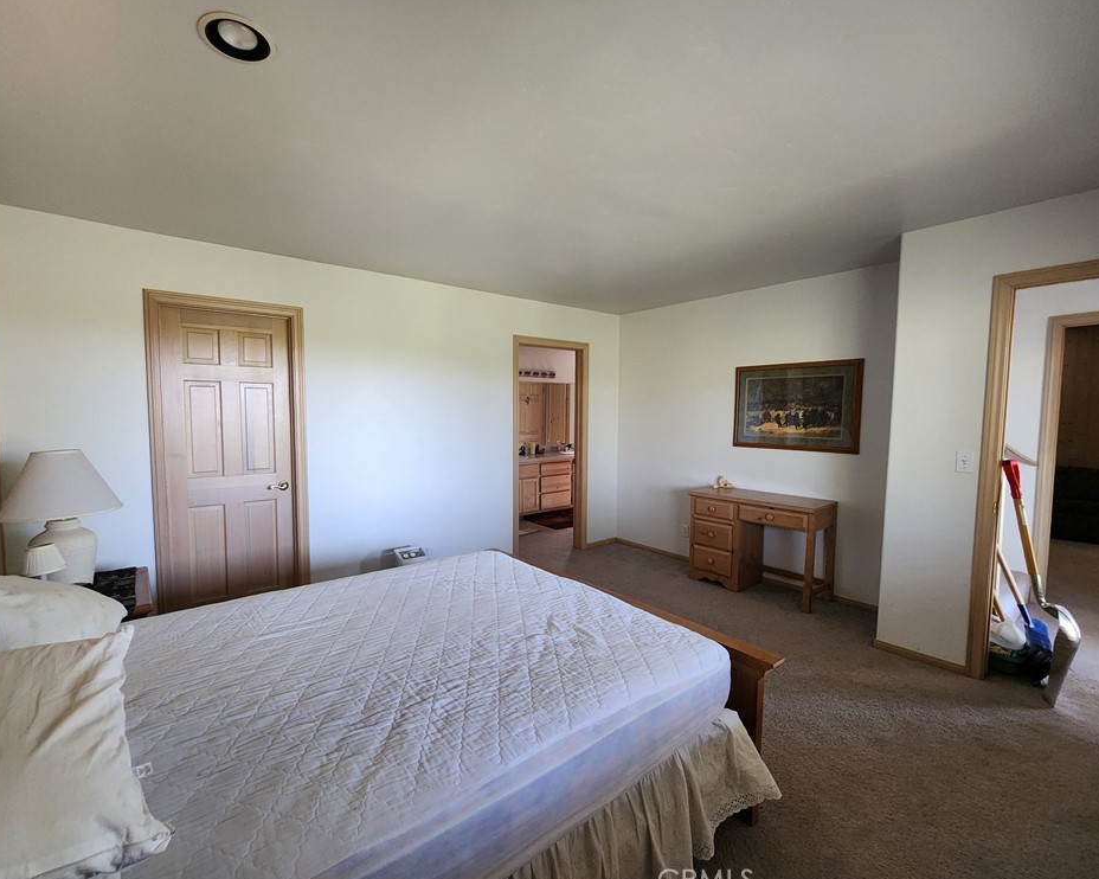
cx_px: 519
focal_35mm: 14
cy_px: 442
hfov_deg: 100.6
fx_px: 455
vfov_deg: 88.0
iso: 400
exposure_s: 1/40
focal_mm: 2.2
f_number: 2.2
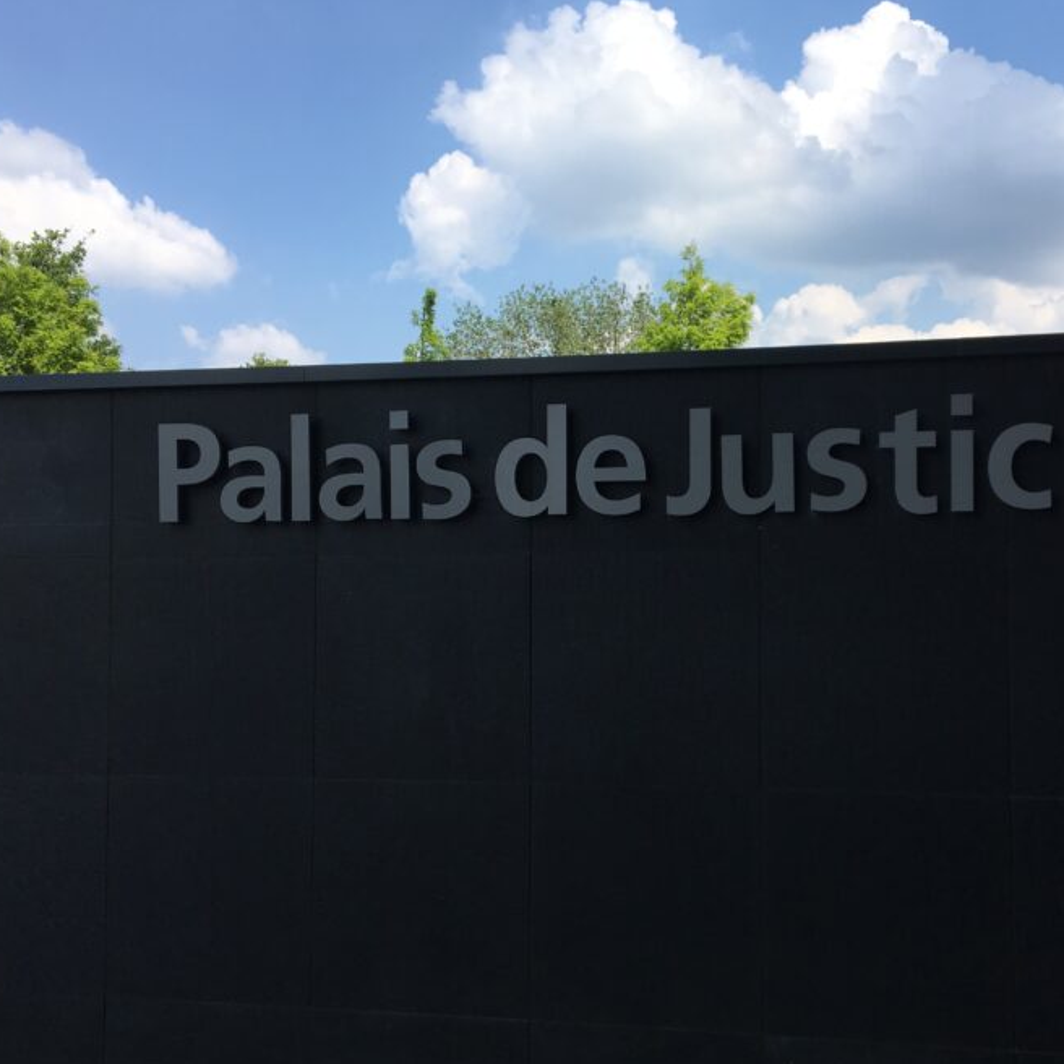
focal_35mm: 40
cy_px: 564
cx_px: 652
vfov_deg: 41.8
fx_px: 1391
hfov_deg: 41.6
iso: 25
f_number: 2.2
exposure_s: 1/1425
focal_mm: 4.15
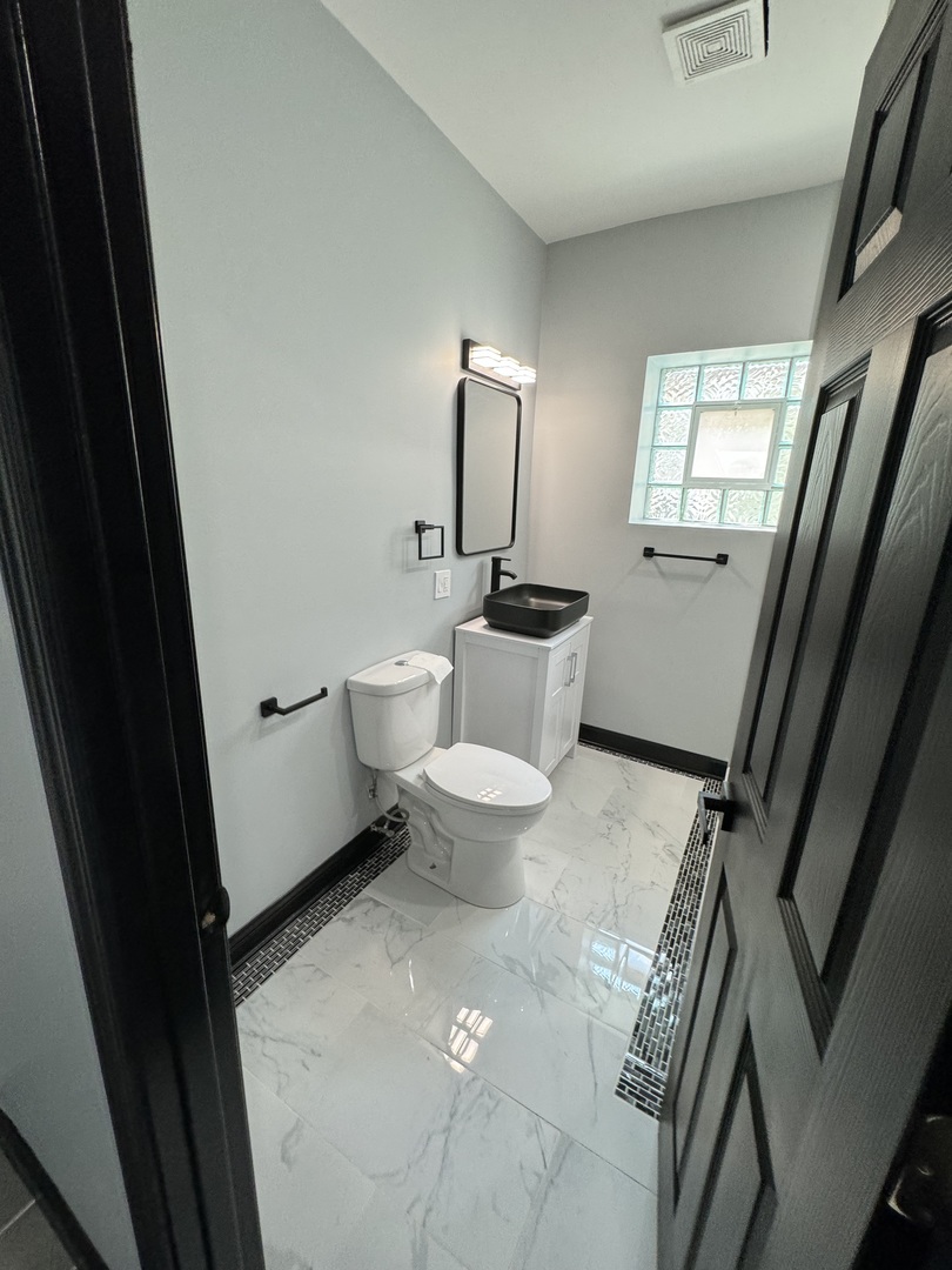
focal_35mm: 14
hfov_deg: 85.7
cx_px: 476
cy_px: 635
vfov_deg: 102.1
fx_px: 513
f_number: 2.2
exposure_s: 1/120
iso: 160
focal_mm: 2.22
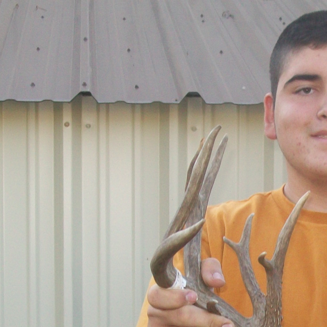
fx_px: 1624
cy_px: 270
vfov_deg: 11.4
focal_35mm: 152
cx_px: 319
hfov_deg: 11.4
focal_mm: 9.4
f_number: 3.3
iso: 64
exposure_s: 1/80
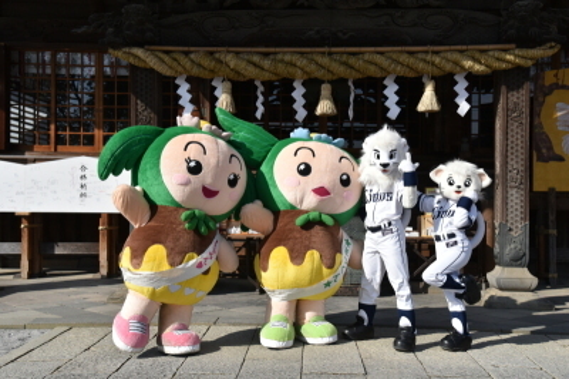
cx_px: 284
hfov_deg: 42.8
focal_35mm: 46
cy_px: 190
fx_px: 726
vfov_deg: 29.2
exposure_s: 1/2500
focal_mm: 46
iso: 1000
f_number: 8
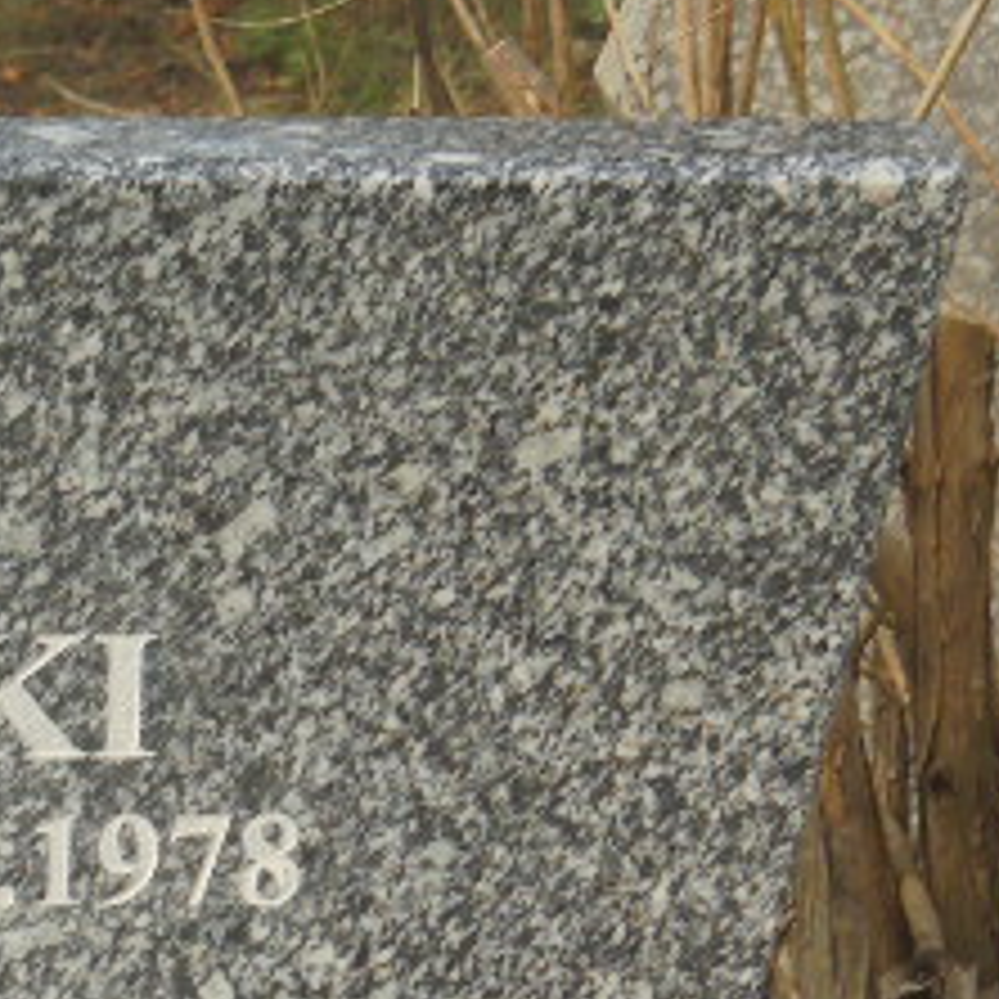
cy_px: 864
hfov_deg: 6.4
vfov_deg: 6.4
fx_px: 8914
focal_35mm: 273
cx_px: -238
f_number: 5.1
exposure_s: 1/100
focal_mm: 19.2
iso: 100
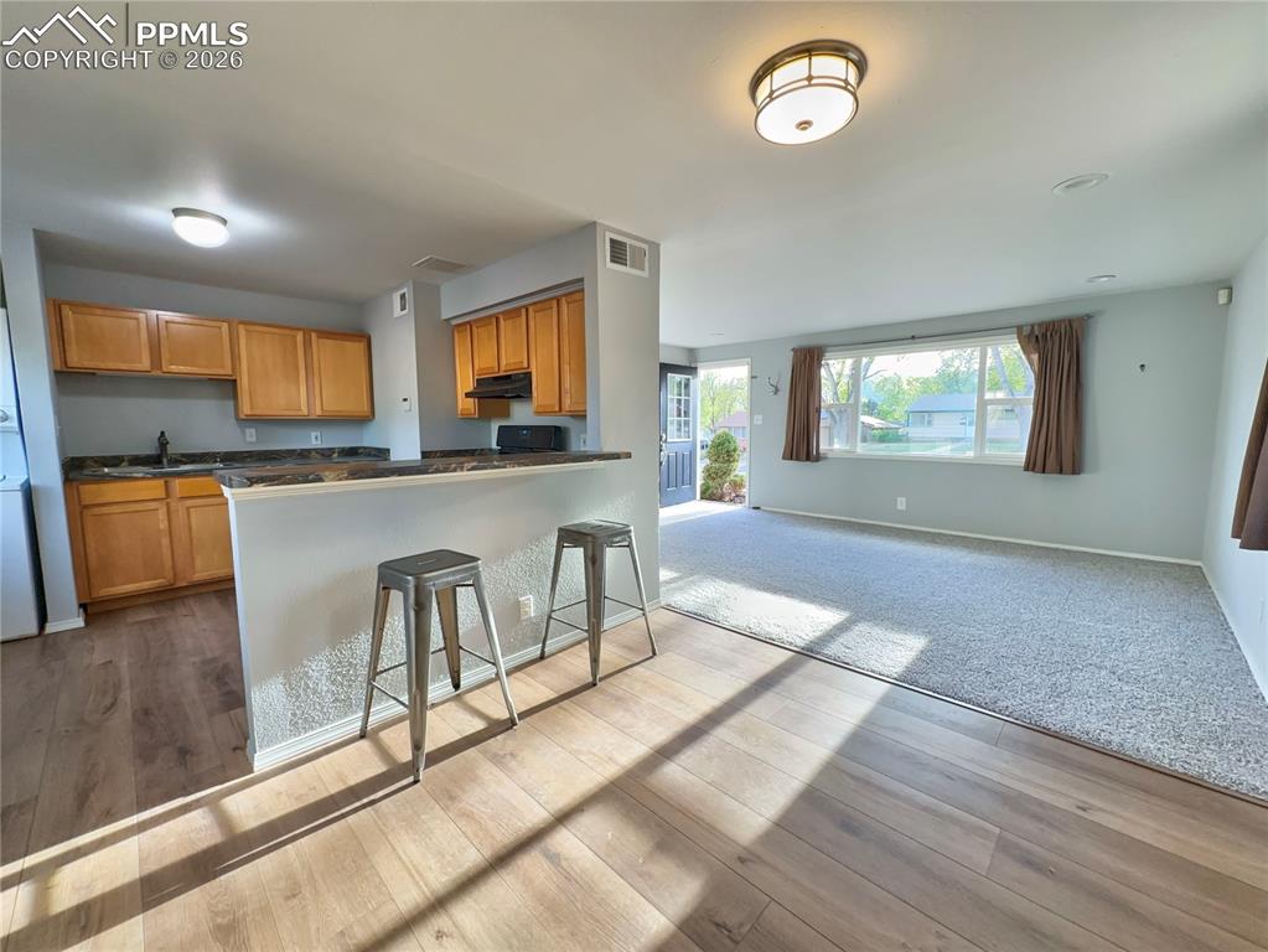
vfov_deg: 85.7
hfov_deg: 102.0
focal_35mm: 14
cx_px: 634
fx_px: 513
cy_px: 476
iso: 80
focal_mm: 2.2
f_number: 2.2
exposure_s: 1/120
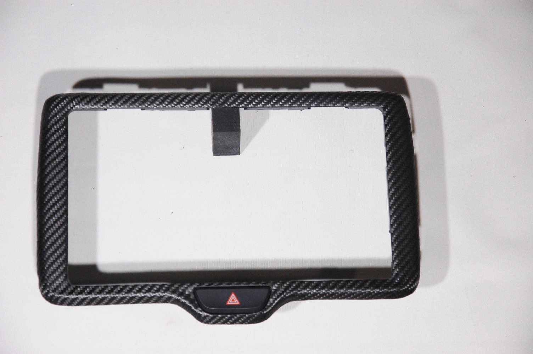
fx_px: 1553
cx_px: 266
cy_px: 177
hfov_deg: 19.5
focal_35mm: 105
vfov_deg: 13.0
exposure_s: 1/200
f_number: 5.6
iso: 400
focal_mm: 70
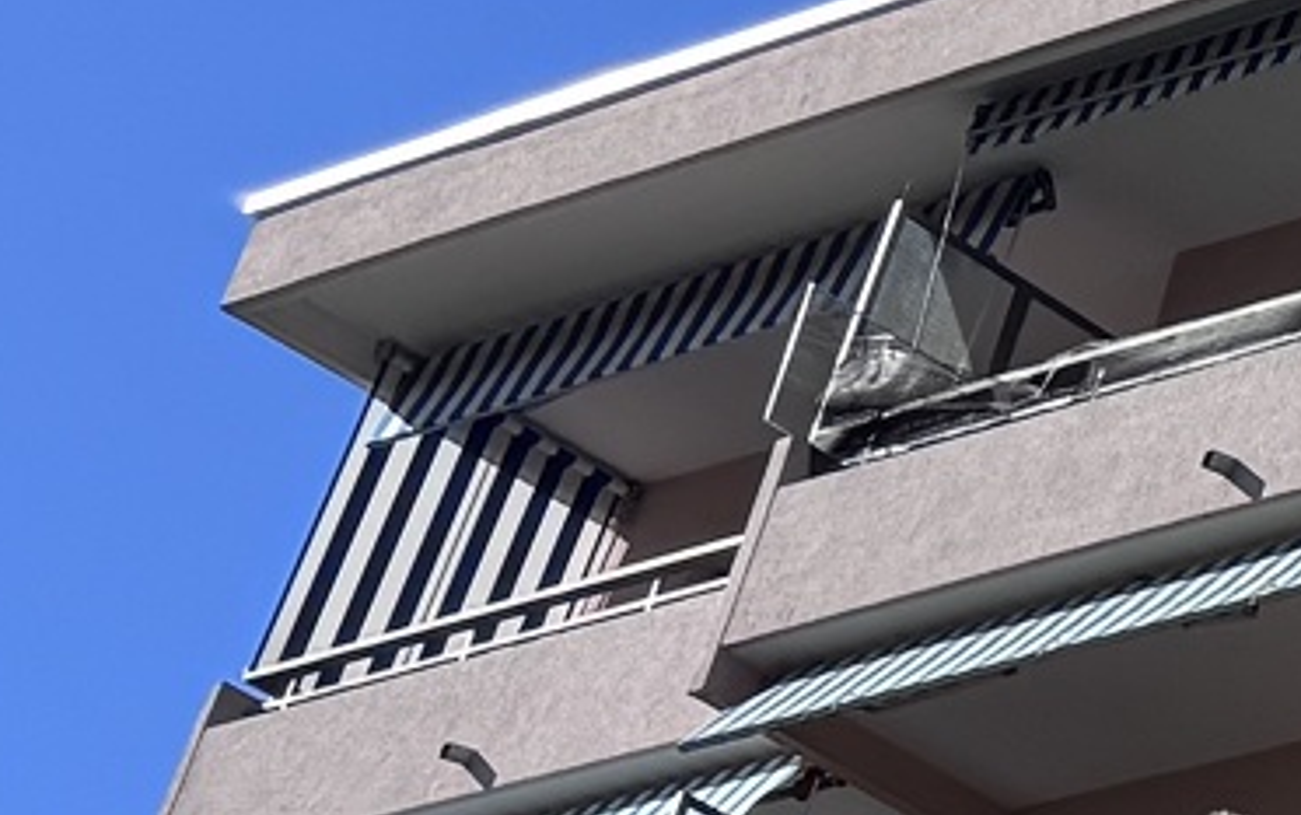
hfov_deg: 9.3
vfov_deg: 7.5
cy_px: 874
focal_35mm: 175
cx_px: 3976
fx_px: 6209
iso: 80
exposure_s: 1/3802
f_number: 1.78
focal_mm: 6.76
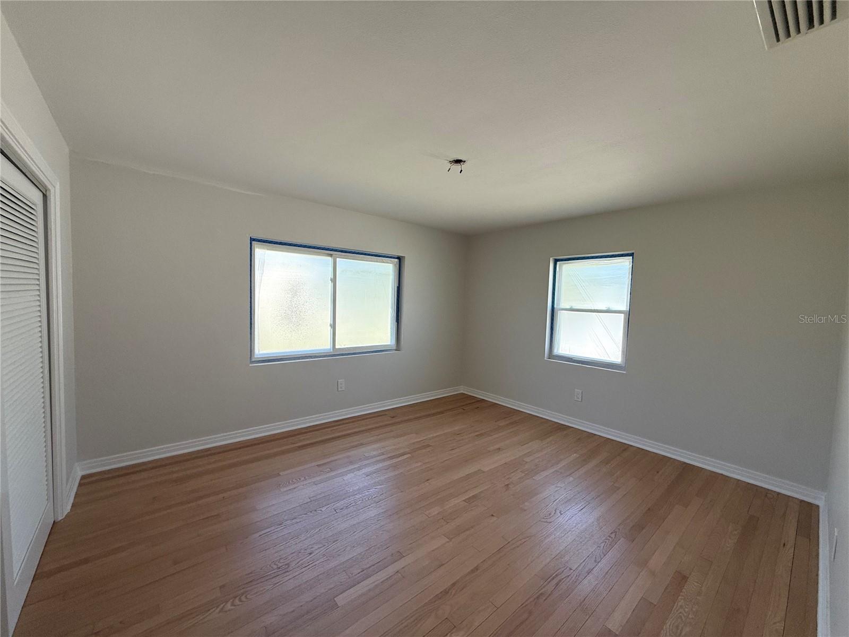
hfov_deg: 102.1
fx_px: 343
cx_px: 424
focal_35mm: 14
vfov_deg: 85.7
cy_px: 318
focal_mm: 2.22
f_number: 2.2
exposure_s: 1/131
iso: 64
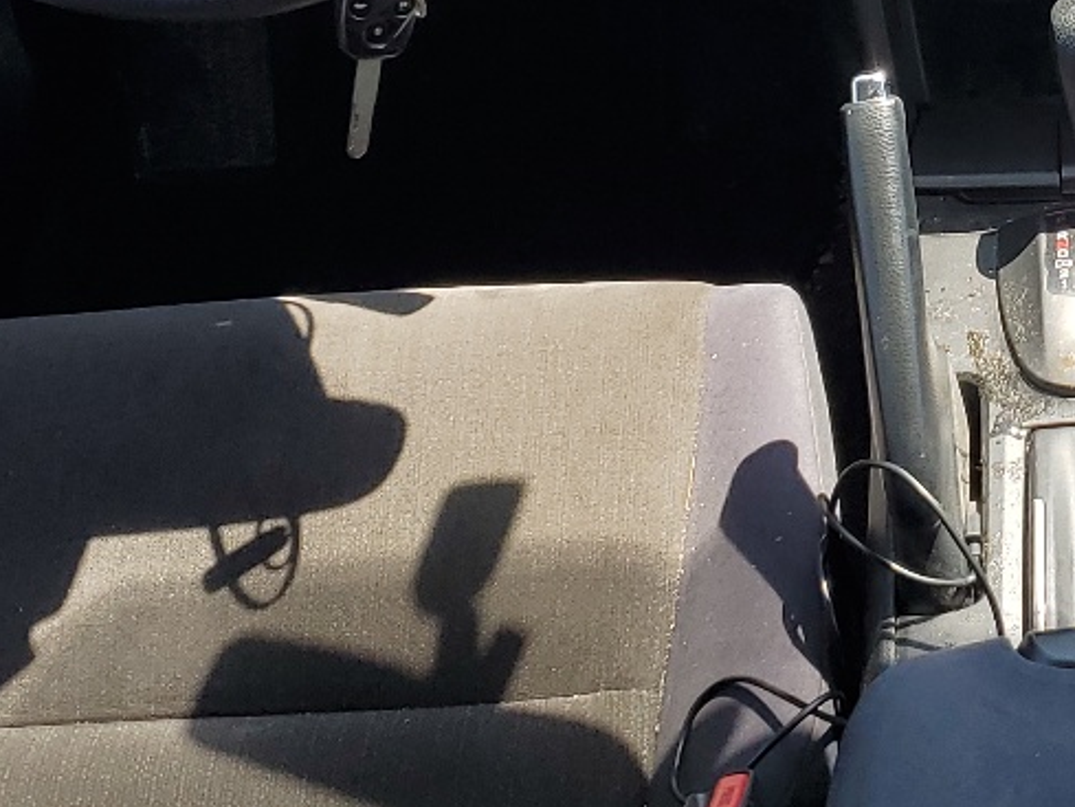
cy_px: 158
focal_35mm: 85
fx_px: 2640
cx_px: 1013
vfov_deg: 17.2
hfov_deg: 22.3
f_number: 1.5
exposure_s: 1/476
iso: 50
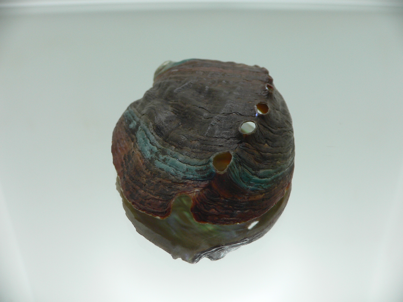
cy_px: 151
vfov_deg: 40.7
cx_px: 202
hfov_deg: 52.6
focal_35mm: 35
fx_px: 407
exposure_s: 1/60
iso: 80
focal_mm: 4.6
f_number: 2.8
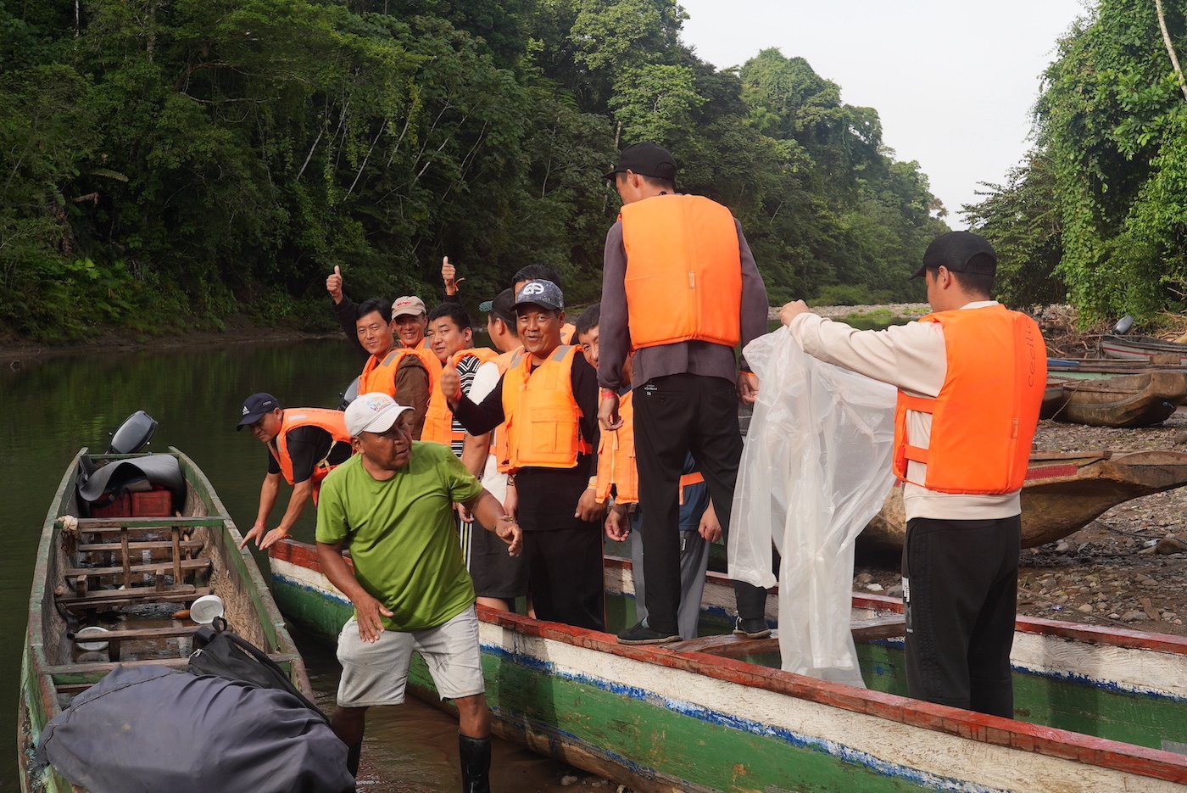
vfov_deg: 26.5
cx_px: 594
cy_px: 396
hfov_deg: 38.9
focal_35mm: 51
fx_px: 1682
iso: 250
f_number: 11
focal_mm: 51
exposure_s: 1/125
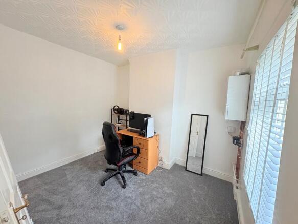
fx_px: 120
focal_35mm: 14
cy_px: 112
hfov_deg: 102.1
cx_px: 149
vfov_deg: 85.7
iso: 160
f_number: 2.2
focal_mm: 2.22
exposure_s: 1/100
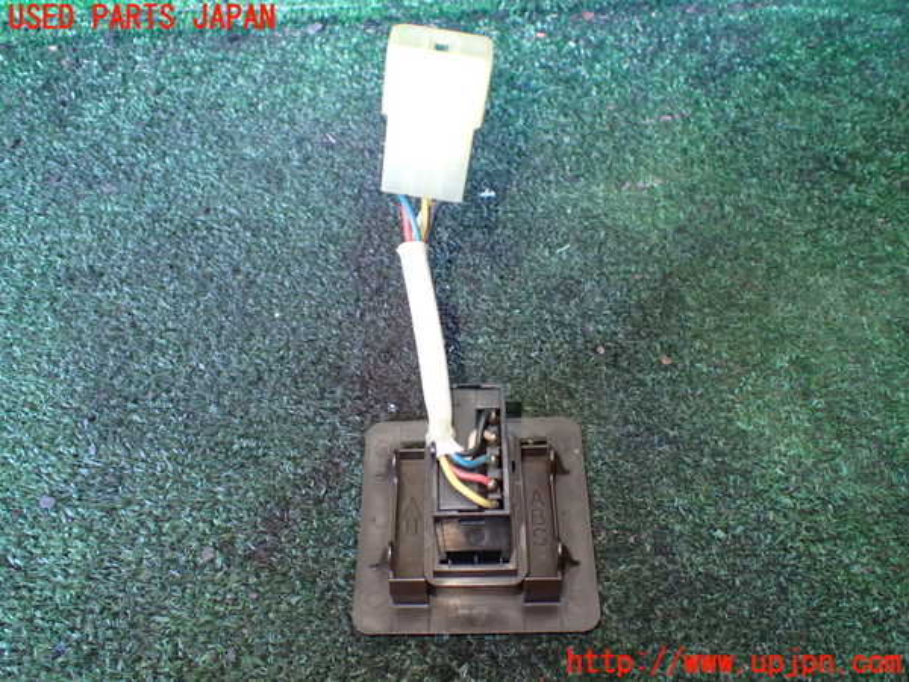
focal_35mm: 30
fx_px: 788
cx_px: 454
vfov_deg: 46.8
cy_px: 341
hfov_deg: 60.0
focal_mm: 5.4
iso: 800
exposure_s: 1/40
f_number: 2.3
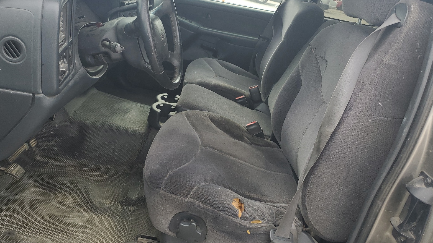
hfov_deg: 66.1
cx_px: 212
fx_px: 333
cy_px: 99
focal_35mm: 29
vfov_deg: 40.0
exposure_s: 1/385
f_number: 1.5
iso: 50
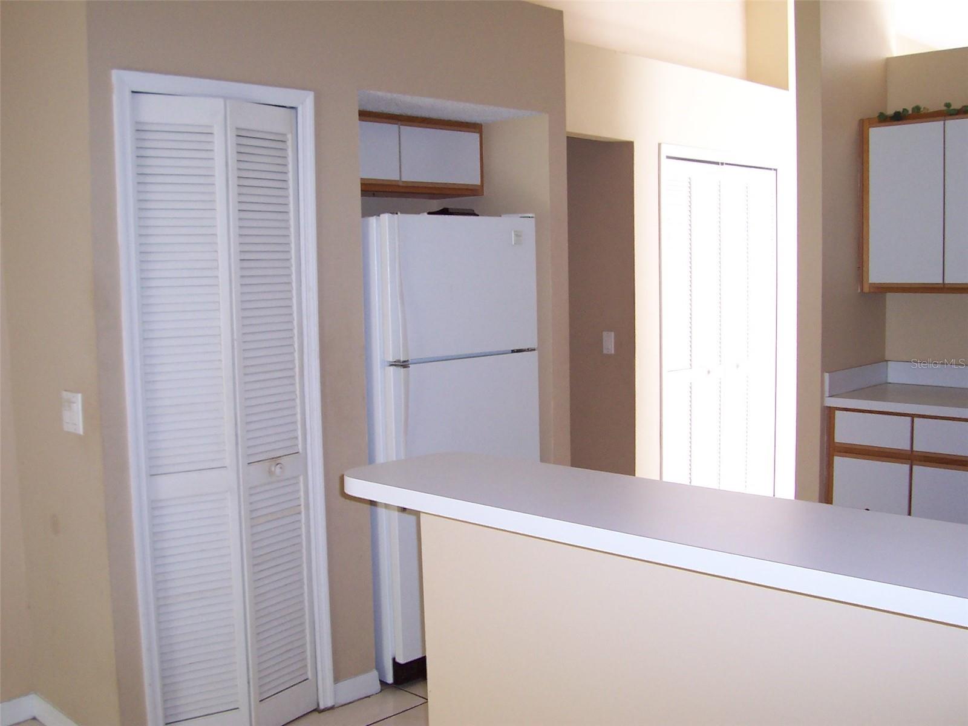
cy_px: 363
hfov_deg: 50.1
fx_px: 1035
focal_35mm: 37
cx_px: 484
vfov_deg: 38.7
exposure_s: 1/30
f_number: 2.8
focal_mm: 5.6
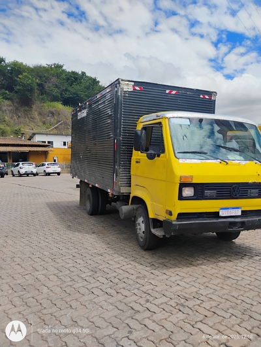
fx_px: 281
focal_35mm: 28
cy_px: 174
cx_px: 130
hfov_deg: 49.9
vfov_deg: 63.4
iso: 100
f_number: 1.8
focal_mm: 4.26
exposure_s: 1/1553
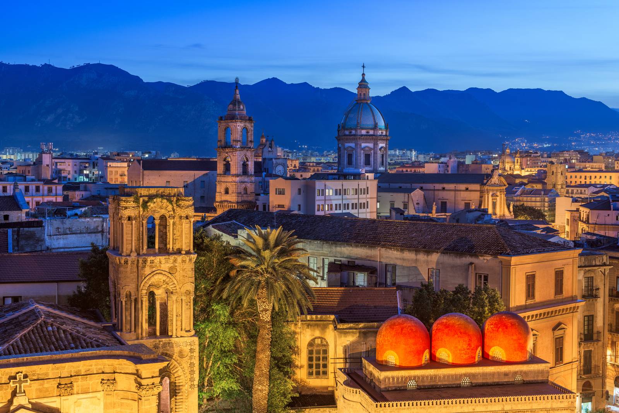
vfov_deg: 27.0
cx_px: 310
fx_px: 860
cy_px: 206
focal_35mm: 50
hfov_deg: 39.6
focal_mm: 50
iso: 64
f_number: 8
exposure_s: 30
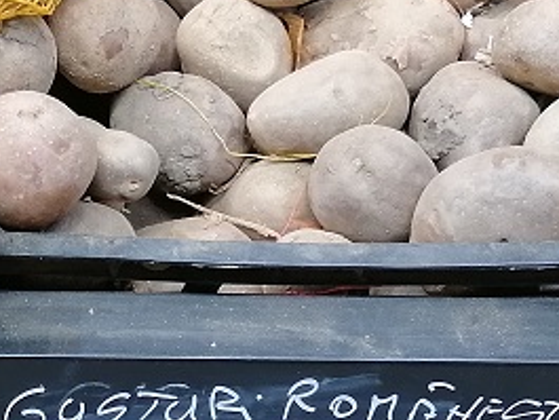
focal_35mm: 102
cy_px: 190
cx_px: 143
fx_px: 1648
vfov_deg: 14.5
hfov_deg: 19.1
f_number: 1.8
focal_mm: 4.75
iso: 200
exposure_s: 1/50
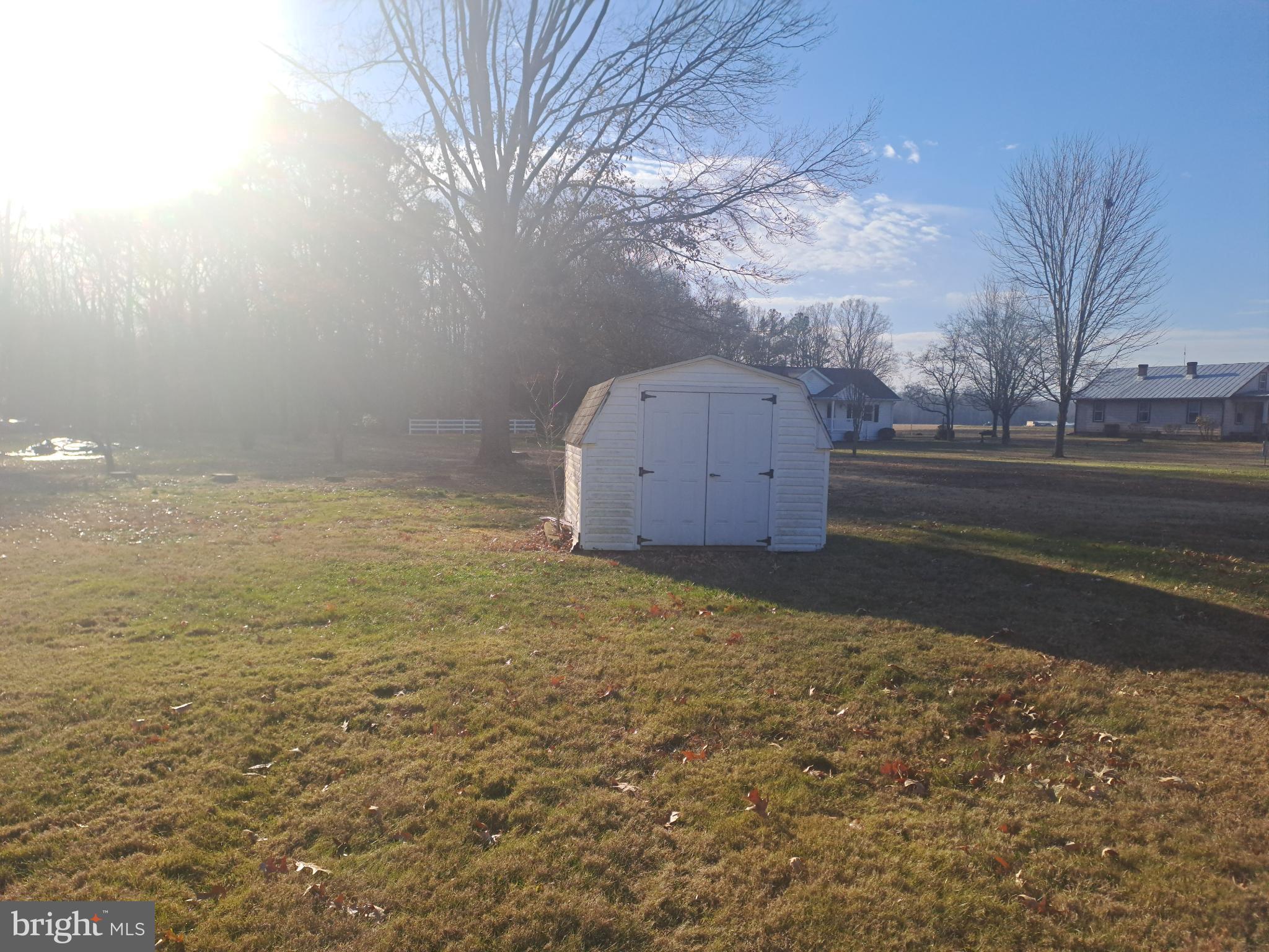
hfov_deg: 69.4
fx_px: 916
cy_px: 476
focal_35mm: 25
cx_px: 634
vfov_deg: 54.9
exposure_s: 1/2079
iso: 32
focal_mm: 4.65
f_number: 1.8
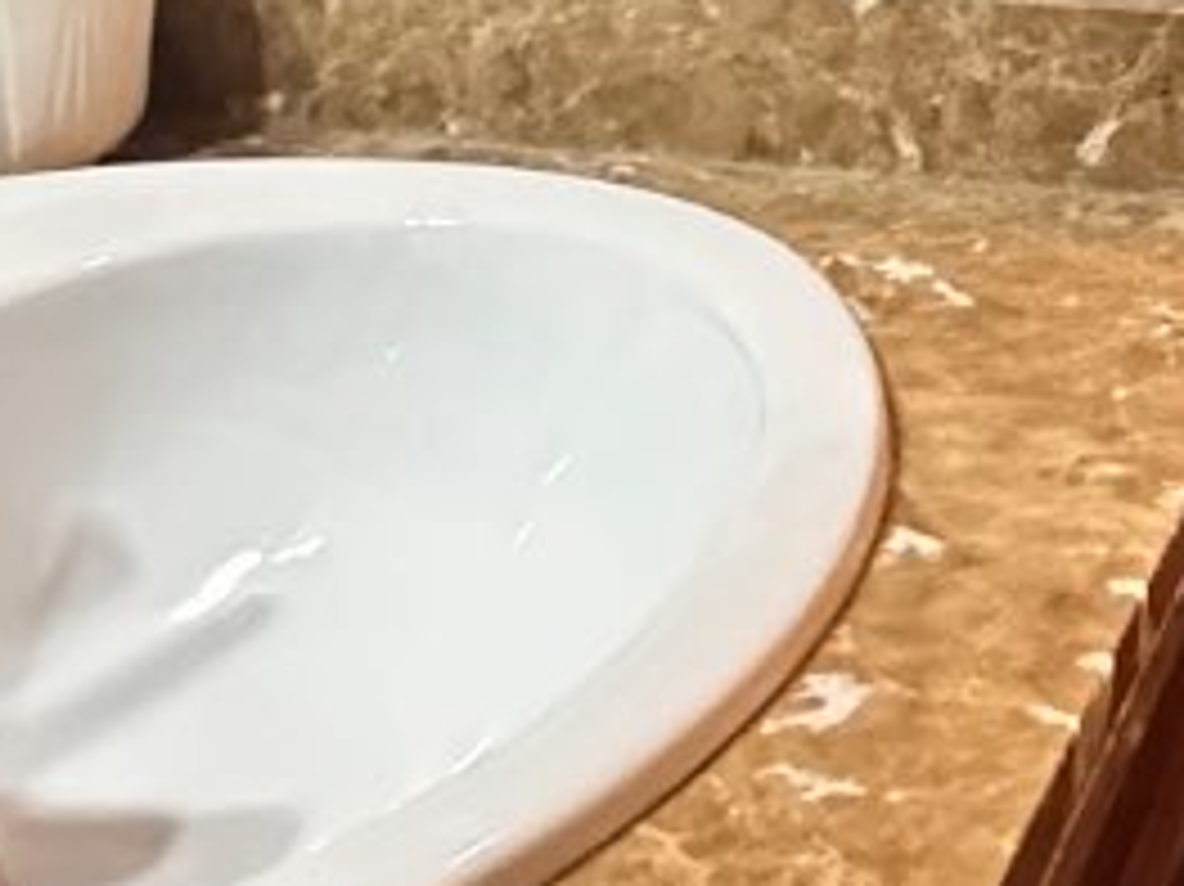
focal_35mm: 80
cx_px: 1333
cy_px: -582
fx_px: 2735
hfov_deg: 22.9
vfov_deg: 16.2
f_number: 2.2
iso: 1250
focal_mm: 2.22
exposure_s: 1/34
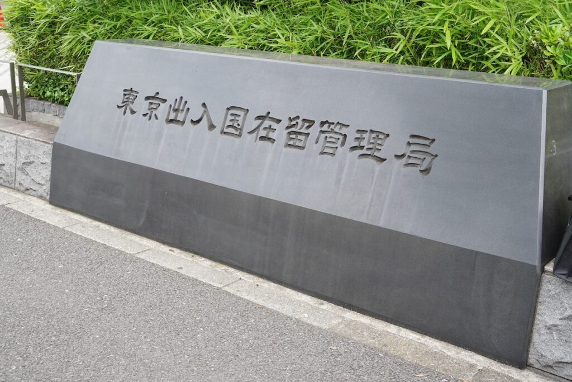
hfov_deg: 45.4
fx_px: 683
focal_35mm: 43
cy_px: 191
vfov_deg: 31.2
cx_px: 286
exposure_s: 1/200
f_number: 6.3
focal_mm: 43
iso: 400
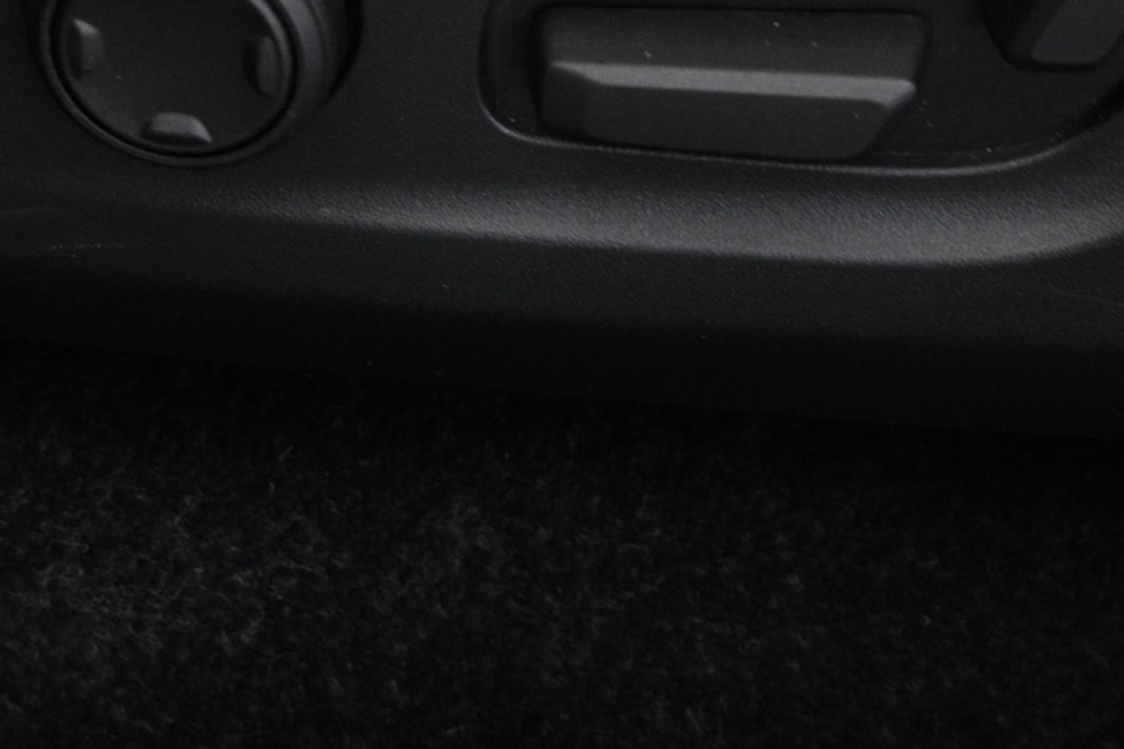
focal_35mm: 115
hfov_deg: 17.8
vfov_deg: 11.7
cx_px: 586
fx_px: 3587
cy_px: -132
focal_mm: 30.5
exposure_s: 1/15
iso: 1600
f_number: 4.8
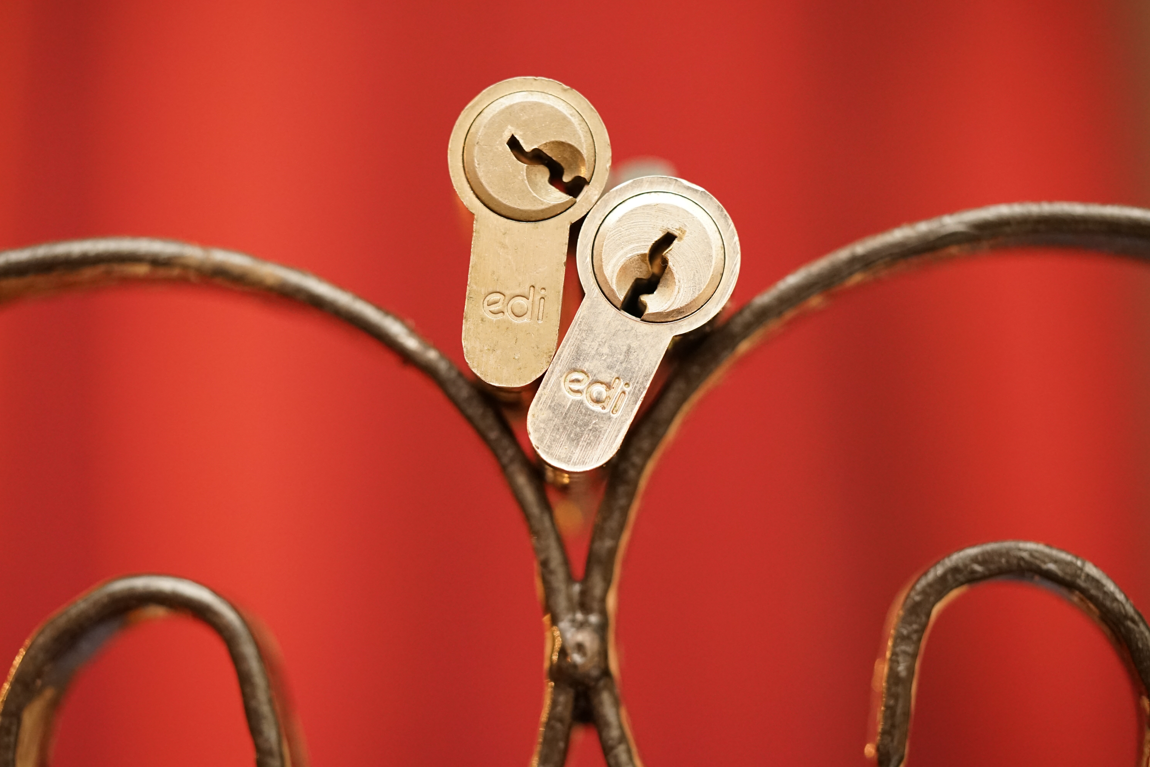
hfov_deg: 22.6
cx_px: 575
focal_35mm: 90
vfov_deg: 15.2
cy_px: 384
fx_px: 2875
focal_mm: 90
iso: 3200
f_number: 2.8
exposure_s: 1/60
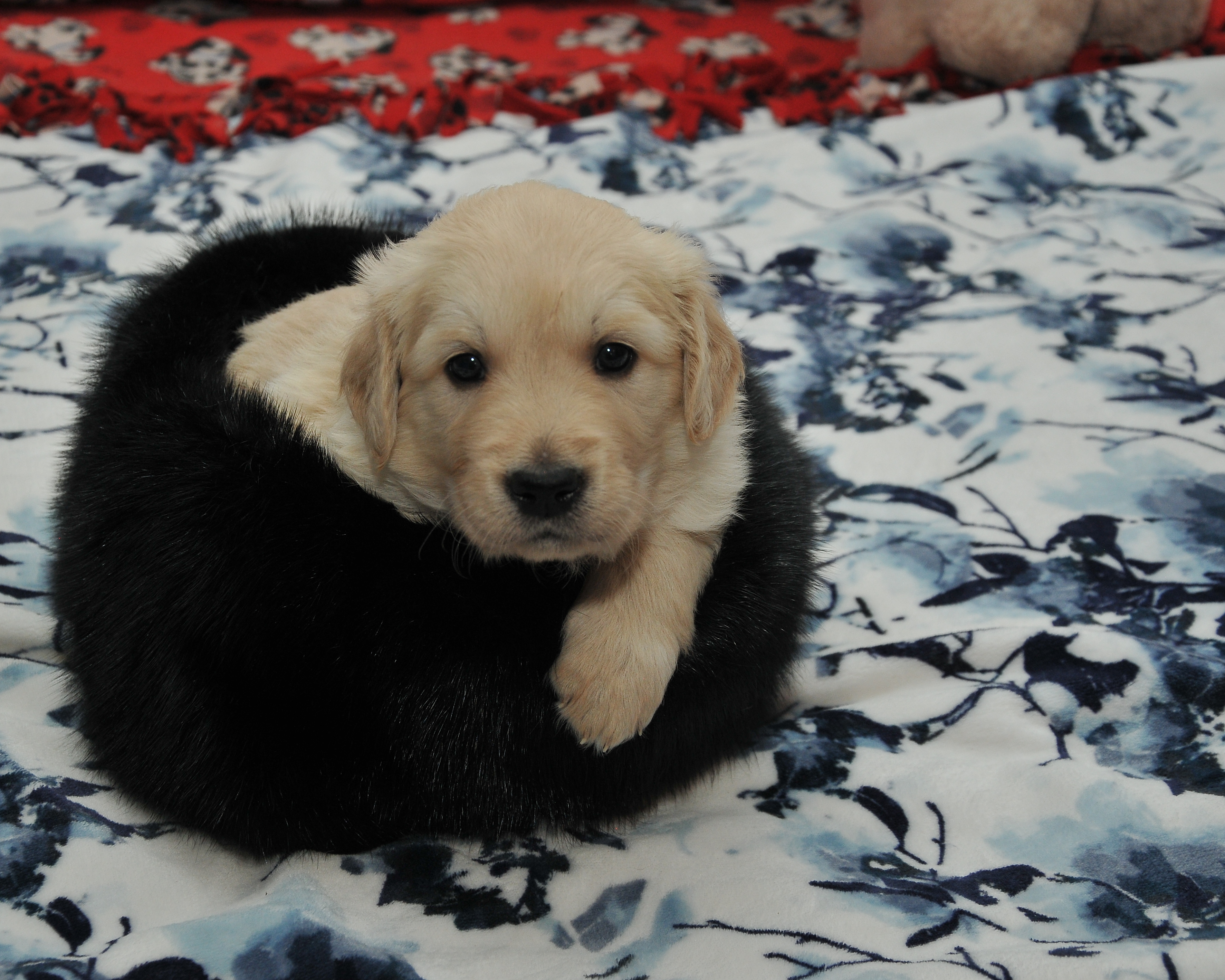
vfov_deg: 22.5
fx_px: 2465
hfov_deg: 27.9
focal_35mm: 68
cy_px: 489
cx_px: 537
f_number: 5.6
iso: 400
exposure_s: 1/60
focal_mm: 40
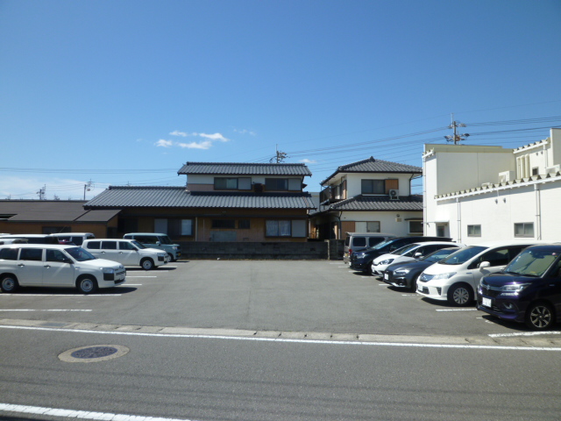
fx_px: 405
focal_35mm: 25
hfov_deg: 69.4
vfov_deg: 54.9
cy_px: 210
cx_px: 280
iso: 80
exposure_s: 1/400
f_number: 4.5
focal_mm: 4.5
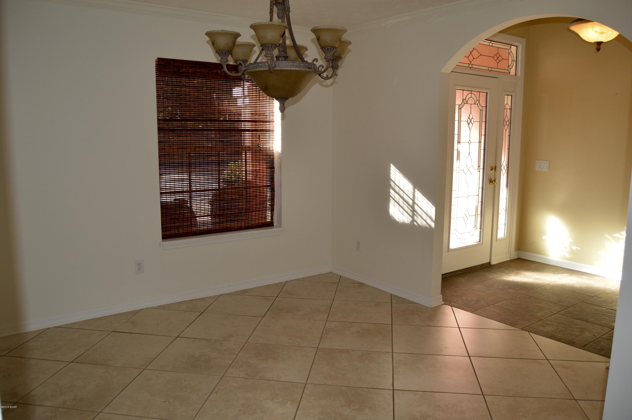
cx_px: 316
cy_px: 210
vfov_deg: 47.8
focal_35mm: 27
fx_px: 474
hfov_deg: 67.4
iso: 320
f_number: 4
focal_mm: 18
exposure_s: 1/125
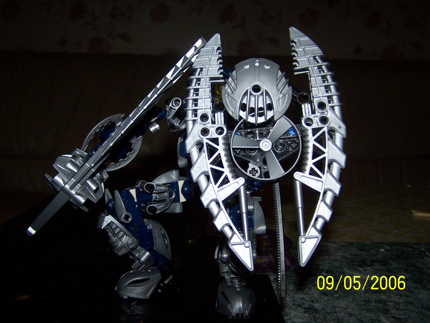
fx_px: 472
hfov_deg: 49.0
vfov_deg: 37.7
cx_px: 215
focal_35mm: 38
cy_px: 162
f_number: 2.8
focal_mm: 6.3
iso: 80
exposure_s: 1/60
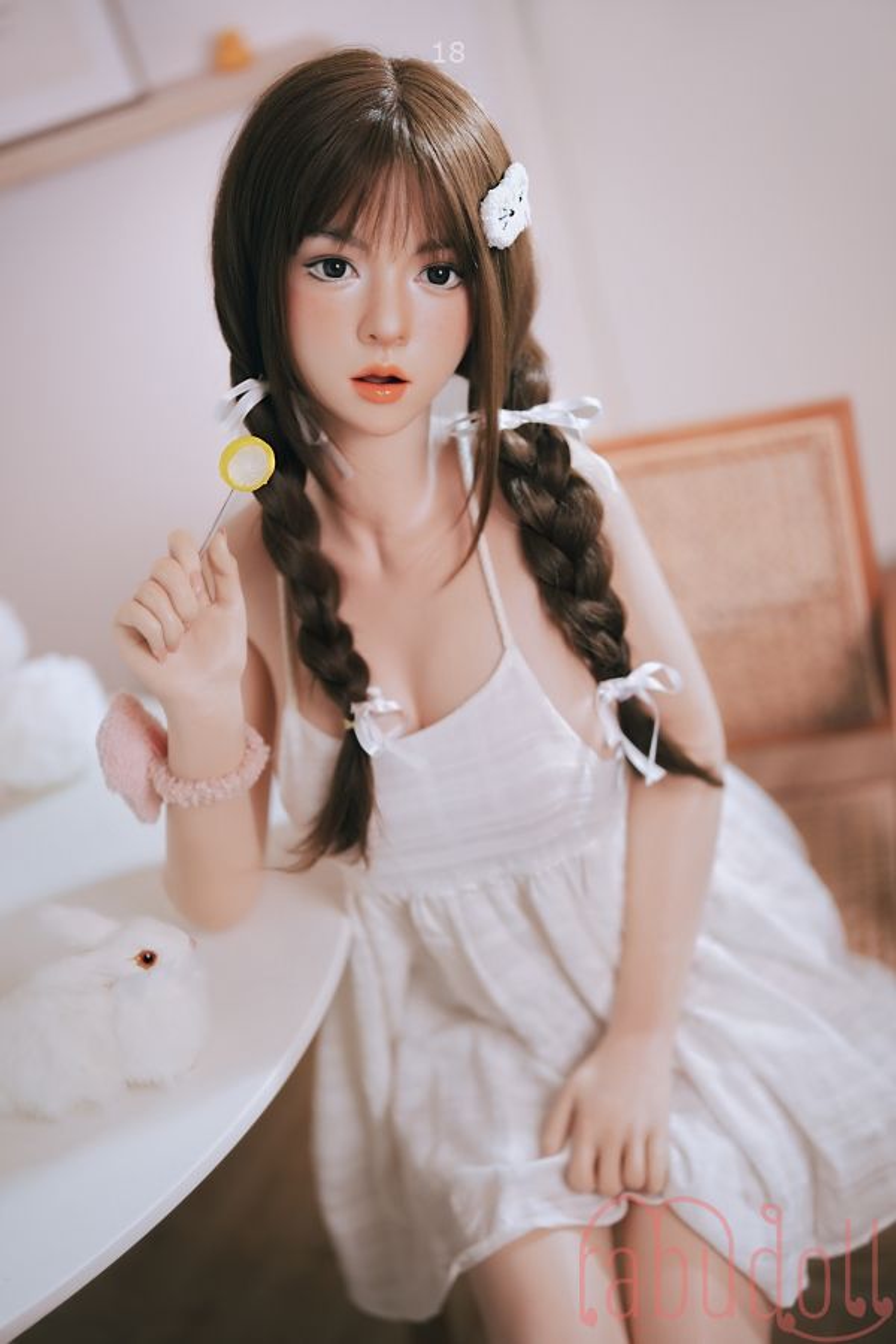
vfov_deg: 39.6
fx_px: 1867
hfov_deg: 27.0
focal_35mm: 50
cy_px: 672
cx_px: 448
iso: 100
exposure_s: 1/200
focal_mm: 50
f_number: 1.4
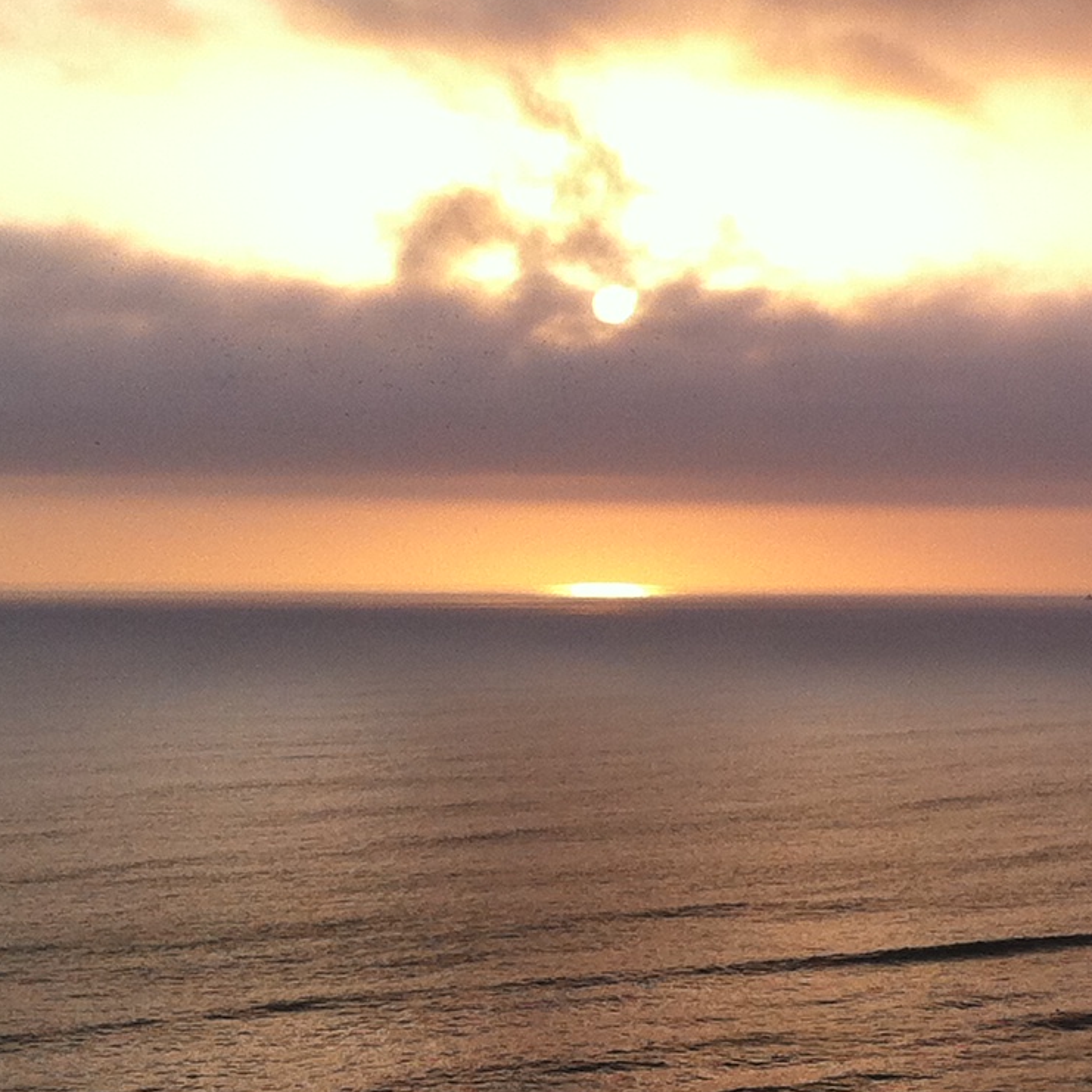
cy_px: 626
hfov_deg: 15.8
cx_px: 1067
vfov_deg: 16.1
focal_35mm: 108
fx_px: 3855
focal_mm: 3.85
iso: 80
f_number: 2.8
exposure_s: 1/686
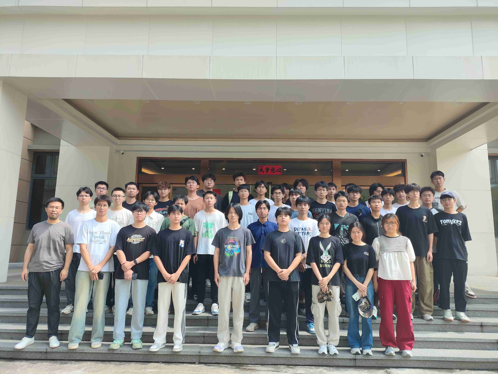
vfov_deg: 54.9
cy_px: 187
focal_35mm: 25
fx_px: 360
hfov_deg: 69.4
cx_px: 249
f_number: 1.79
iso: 50
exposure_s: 1/689
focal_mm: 4.71
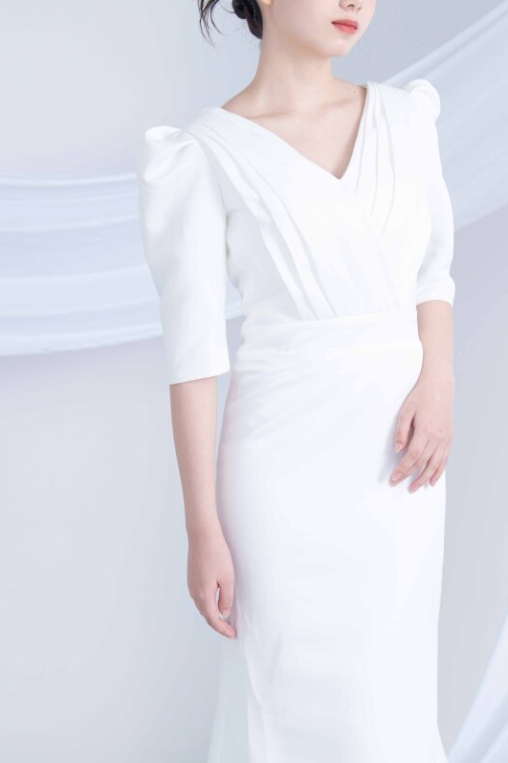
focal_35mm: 125
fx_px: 2647
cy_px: 390
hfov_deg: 11.0
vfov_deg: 16.4
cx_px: 317
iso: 200
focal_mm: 55
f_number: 4.5
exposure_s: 1/125
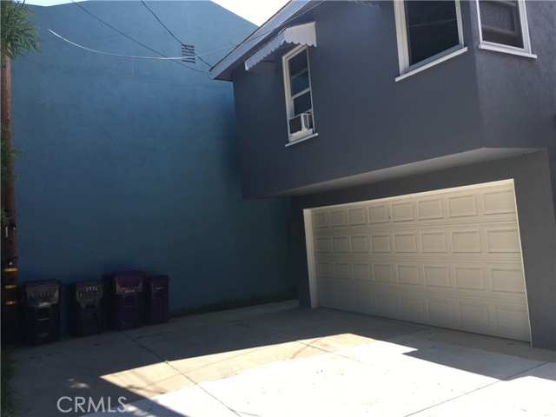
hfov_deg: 61.7
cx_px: 278
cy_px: 208
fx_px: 466
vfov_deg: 48.2
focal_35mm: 29
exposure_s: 1/591
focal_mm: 4.15
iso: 25
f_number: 2.2
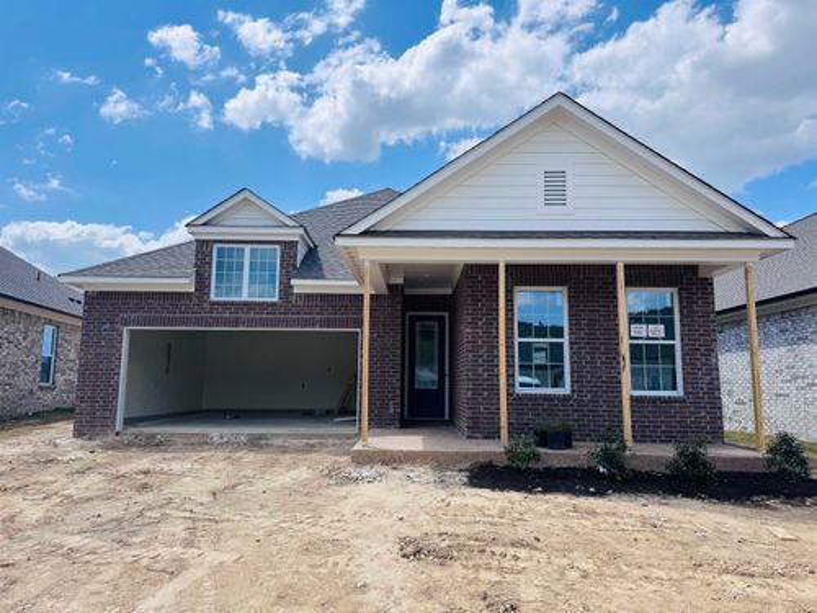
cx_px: 408
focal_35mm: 24
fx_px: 566
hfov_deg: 71.6
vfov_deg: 56.8
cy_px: 306
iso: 80
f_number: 1.78
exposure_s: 1/7092
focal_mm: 6.76
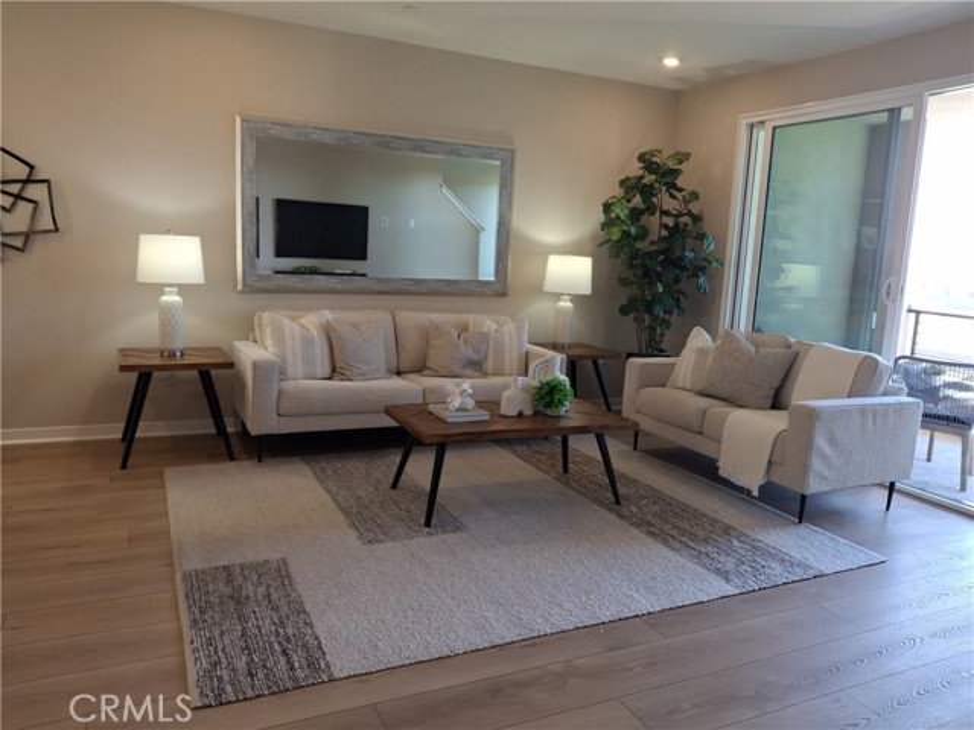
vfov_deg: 54.9
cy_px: 365
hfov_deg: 69.4
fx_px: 703
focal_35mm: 25
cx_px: 487
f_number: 1.8
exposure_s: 1/120
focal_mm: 4.69
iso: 64
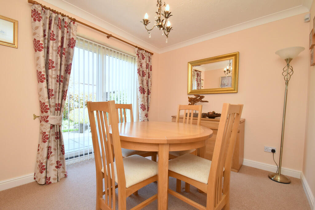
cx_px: 158
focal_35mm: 15
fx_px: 131
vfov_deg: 77.3
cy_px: 105
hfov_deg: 100.4
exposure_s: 1/60
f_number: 9
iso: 800
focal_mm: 10
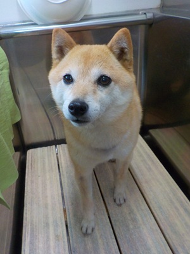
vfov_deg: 60.0
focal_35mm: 30
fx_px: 220
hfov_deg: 46.8
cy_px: 127
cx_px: 95
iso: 280
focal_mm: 4.1
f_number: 3.3
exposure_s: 1/30
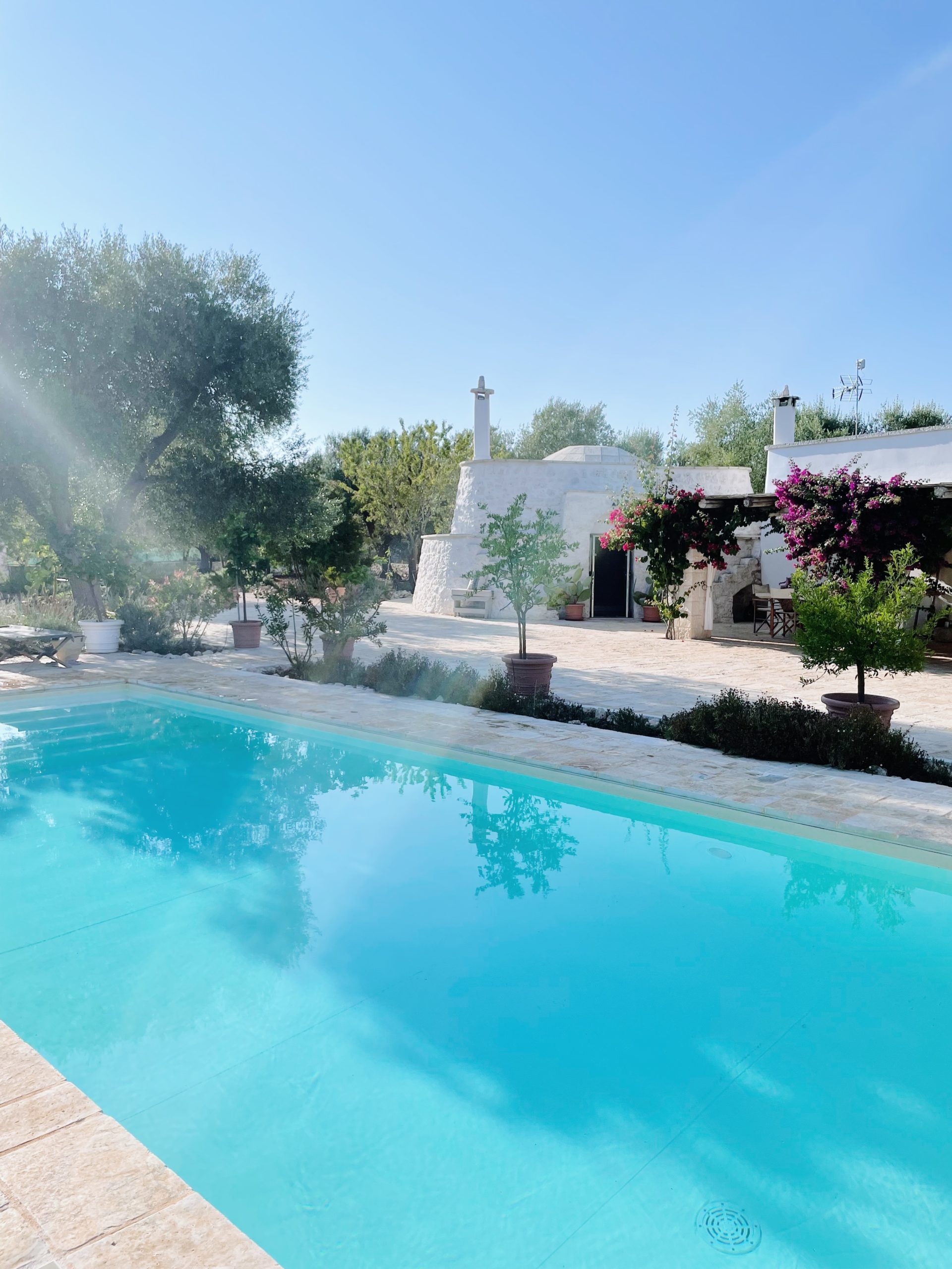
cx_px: 476
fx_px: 953
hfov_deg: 53.1
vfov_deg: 67.3
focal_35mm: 26
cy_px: 634
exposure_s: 1/4651
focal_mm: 4.2
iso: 32
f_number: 1.6
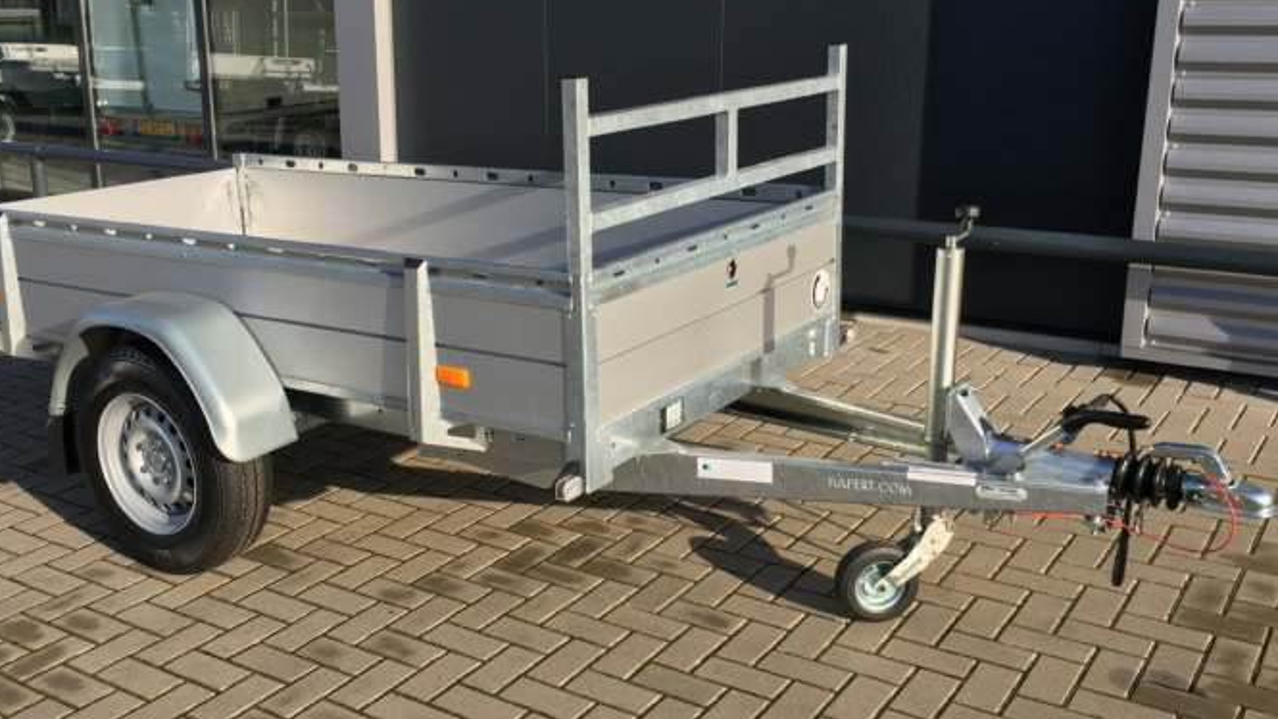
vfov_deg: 31.2
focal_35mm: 38
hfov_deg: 52.7
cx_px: 571
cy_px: 342
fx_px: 1288
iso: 25
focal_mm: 4.2
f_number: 2.2
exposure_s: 1/1040
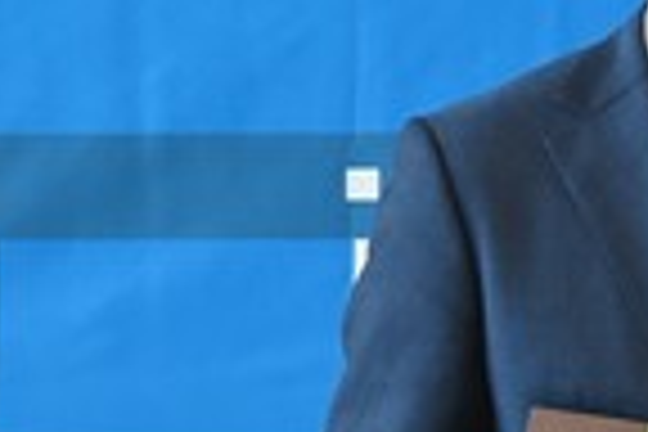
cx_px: 1094
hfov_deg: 10.4
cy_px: 238
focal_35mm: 188
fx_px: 3384
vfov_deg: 7.3
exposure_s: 1/100
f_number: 8
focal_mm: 45
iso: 2500
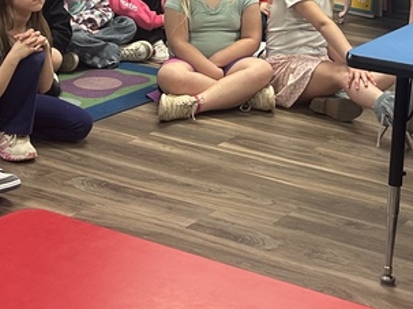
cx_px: 299
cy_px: -131
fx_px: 1050
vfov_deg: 15.7
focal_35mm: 88
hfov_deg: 22.1
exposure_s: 1/60
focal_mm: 5.7
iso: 125
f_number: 1.5
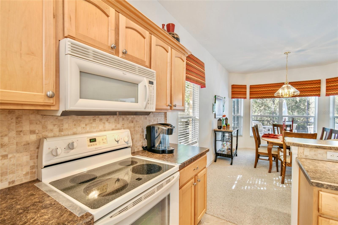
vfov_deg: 77.3
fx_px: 141
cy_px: 112
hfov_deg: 100.4
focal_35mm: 15
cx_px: 169
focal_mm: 10
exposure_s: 1/5
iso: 100
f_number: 7.1
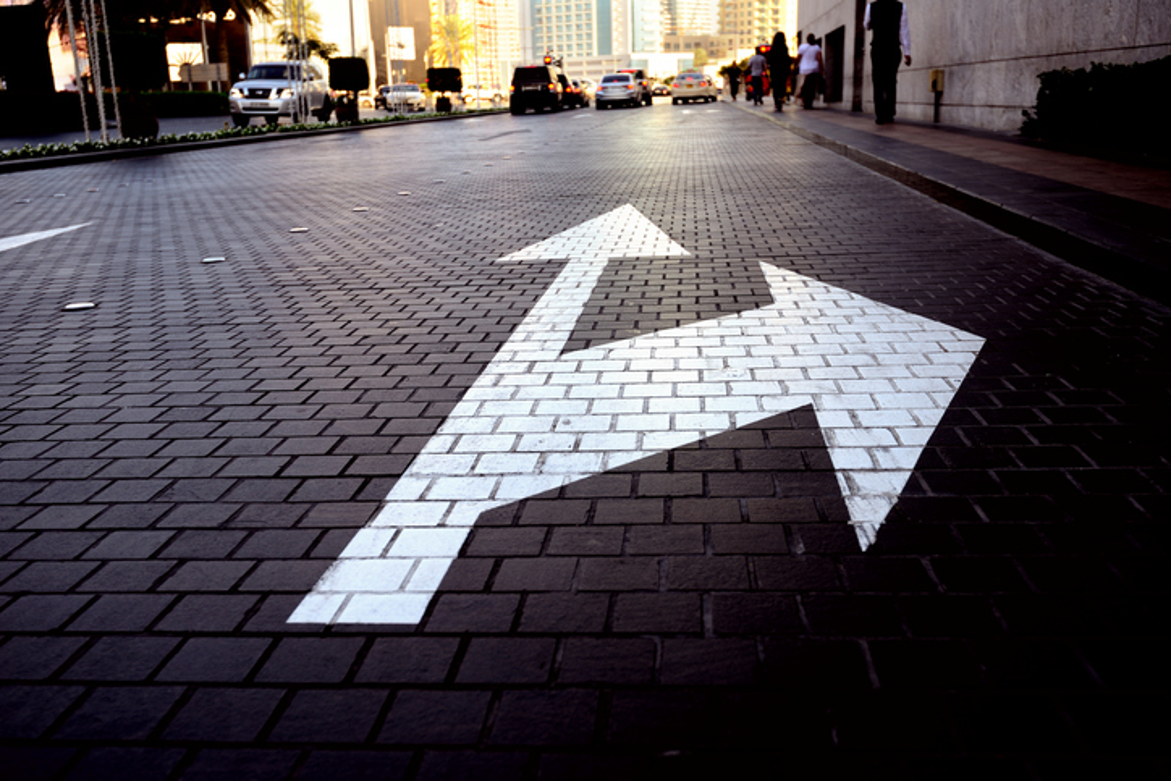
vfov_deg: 41.1
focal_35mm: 32
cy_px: 390
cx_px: 586
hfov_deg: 58.7
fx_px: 1041
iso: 100
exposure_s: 1/160
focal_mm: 32
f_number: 5
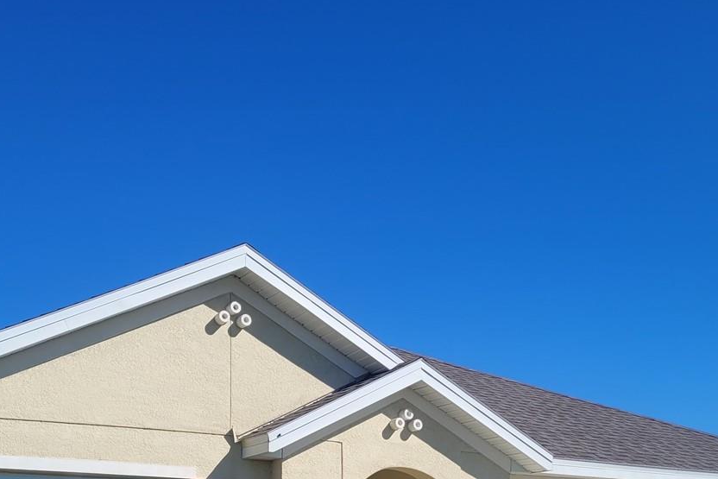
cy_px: 487
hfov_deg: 38.1
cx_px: 323
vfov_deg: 24.7
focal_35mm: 52
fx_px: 1037
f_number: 1.8
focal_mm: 5.4
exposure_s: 1/3667
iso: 40
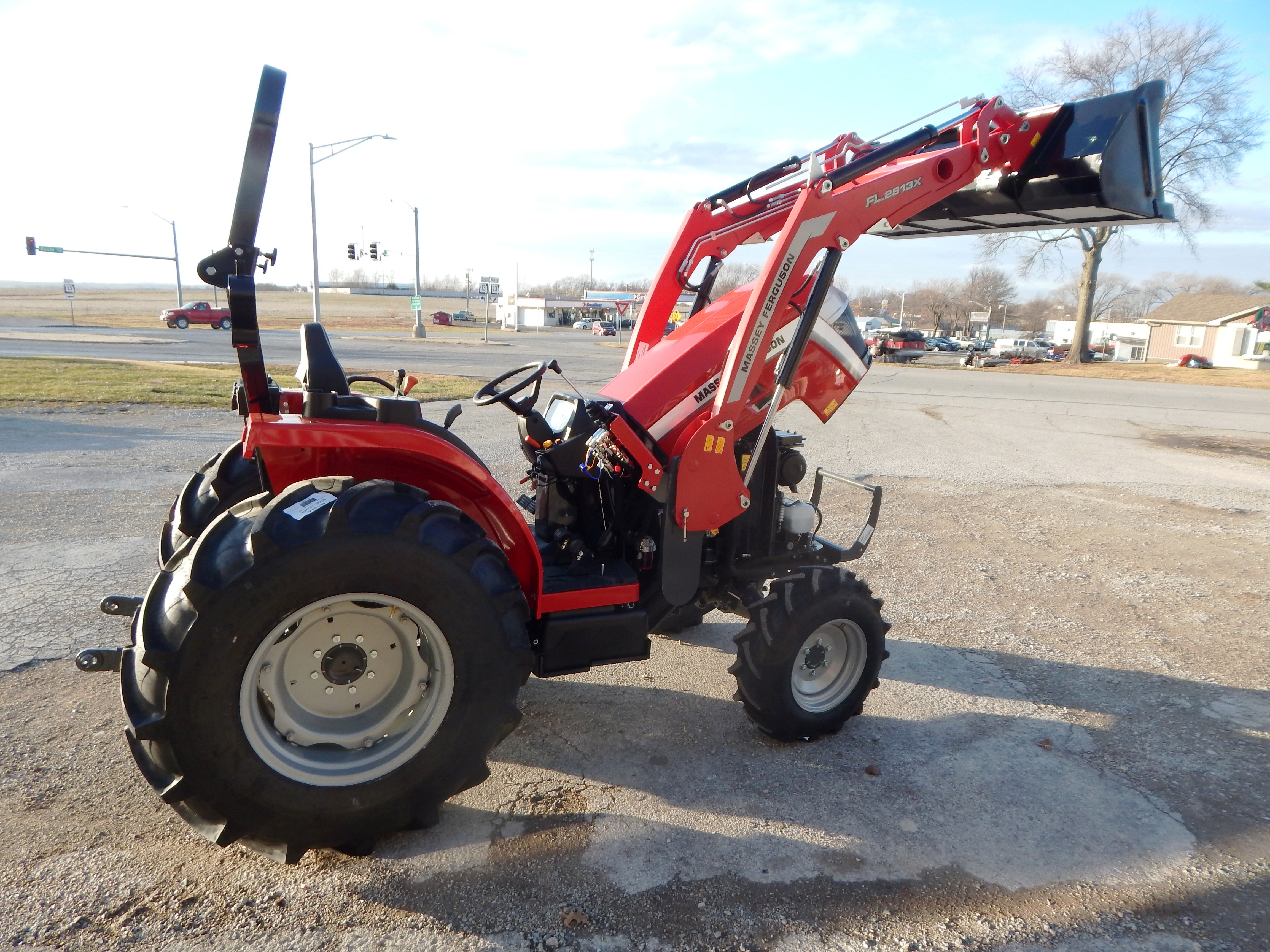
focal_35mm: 22
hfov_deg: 76.4
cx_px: 635
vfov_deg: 61.1
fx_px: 807
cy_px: 476
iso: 125
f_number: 3
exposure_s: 1/400
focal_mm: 4
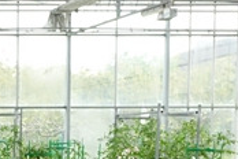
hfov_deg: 10.0
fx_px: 1309
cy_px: 341
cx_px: -130
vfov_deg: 6.7
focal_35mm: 198
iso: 800
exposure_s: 1/200
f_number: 7.1
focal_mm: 15.78
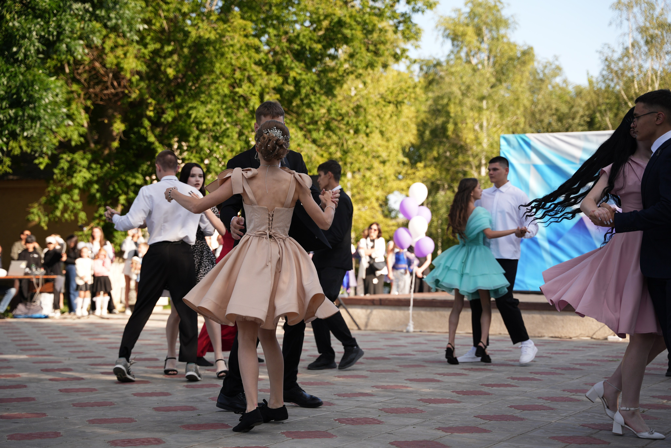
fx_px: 1148
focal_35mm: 62
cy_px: 224
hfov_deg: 32.6
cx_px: 336
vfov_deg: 22.1
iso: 160
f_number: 2.8
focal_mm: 61.6
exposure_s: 1/500
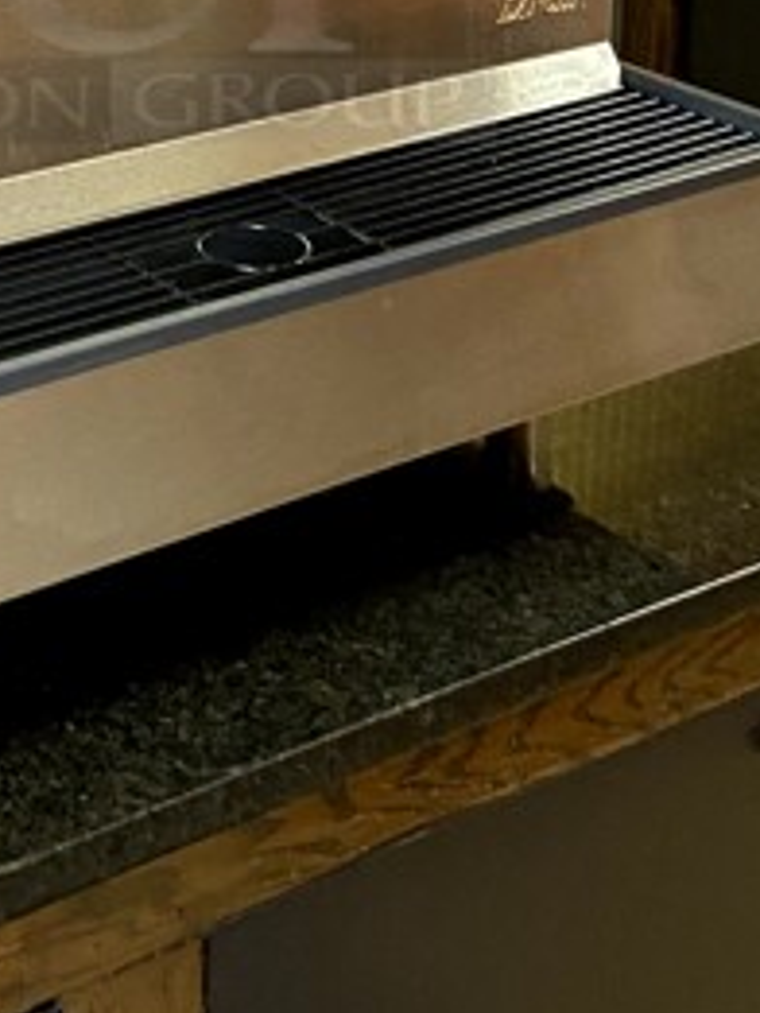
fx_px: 2369
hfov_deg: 17.9
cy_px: -60
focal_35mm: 81
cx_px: 66
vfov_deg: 22.9
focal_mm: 4.25
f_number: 1.8
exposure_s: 1/60
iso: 320
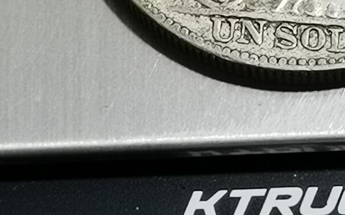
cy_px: 66
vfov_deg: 5.3
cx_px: 352
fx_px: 2332
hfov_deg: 8.4
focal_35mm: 248
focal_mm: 6.67
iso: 125
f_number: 1.9
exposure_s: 1/100
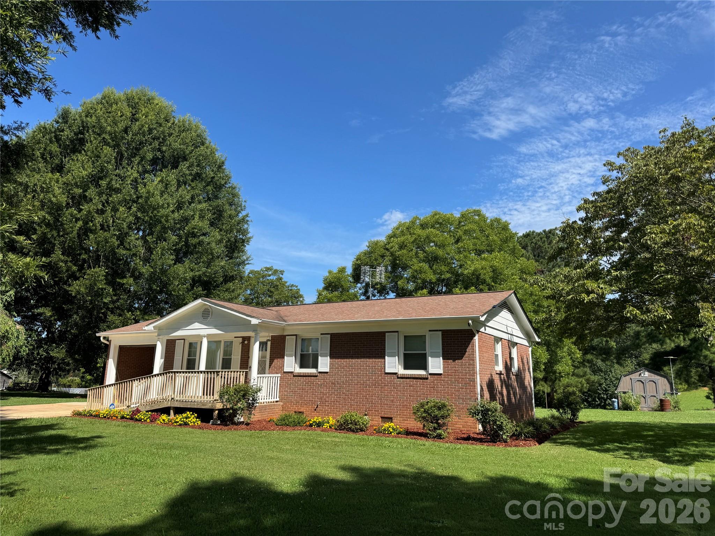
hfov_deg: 71.6
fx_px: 496
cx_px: 358
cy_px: 268
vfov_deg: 56.8
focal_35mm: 24
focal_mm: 6.76
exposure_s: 1/3413
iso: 80
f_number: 1.78
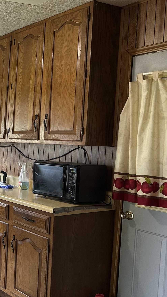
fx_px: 362
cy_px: 149
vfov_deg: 44.6
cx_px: -85
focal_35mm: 46
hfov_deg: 21.6
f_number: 1.78
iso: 160
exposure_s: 1/60
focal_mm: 6.86
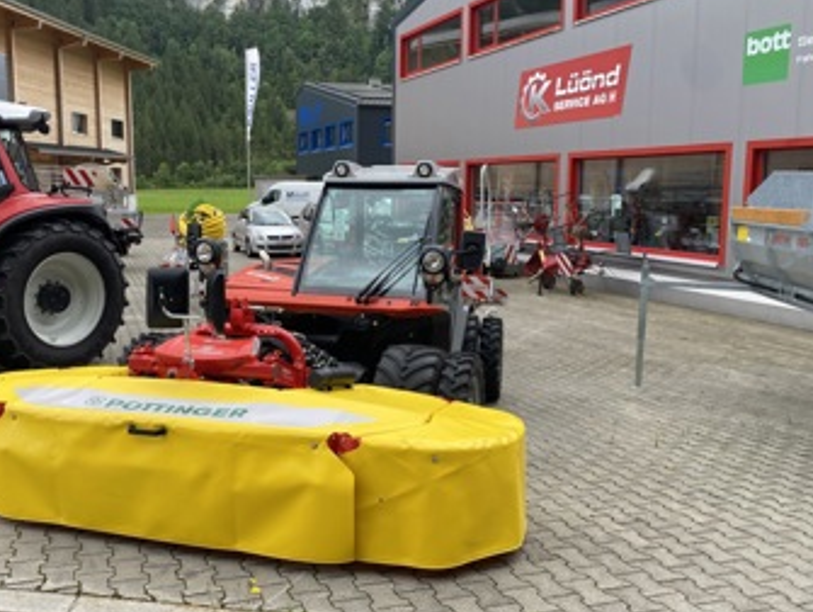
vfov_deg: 45.5
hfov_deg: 57.9
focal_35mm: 31
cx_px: 335
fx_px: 729
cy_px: 277
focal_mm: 4.25
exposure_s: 1/715
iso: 32
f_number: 1.8
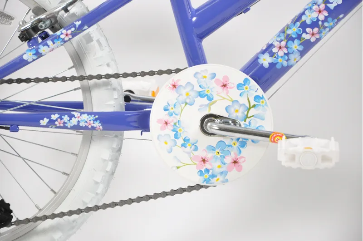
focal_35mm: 147
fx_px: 1480
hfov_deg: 14.0
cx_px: 182
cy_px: 120
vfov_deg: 9.3
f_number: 5.6
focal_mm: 98
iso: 500
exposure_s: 1/60
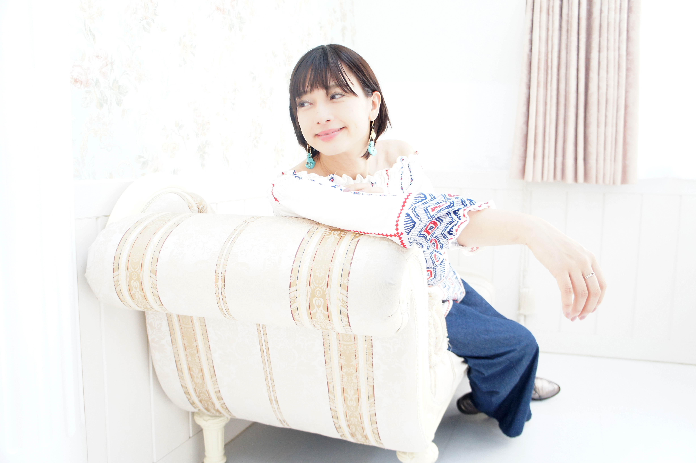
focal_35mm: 30
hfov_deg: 62.0
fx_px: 579
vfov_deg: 43.5
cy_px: 232
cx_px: 348
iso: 1600
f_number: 3.5
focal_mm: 20
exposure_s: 1/160
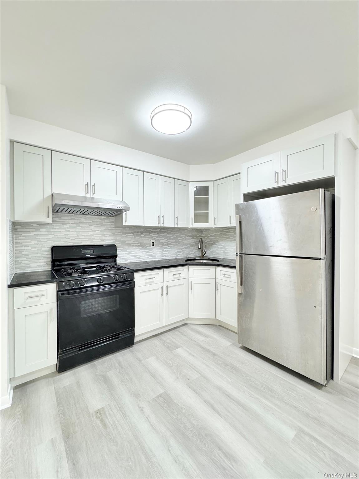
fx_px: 194
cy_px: 240
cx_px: 180
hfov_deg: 85.6
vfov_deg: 102.1
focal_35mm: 14
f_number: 2.2
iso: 250
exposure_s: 1/60
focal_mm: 2.22
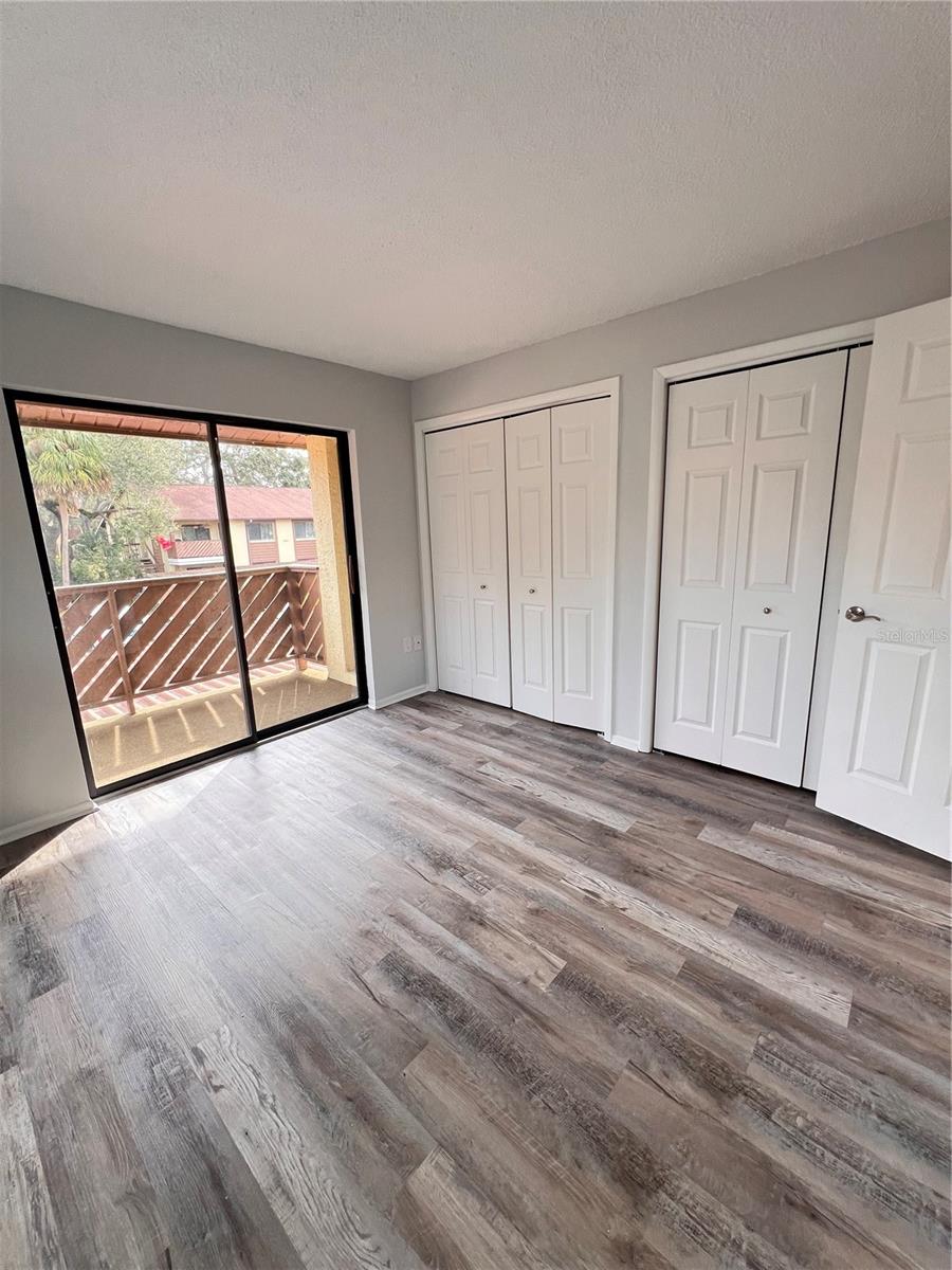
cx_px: 476
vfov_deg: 106.2
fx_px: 477
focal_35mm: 13
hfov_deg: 89.9
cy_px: 635
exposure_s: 1/99
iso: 64
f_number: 1.8
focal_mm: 1.57
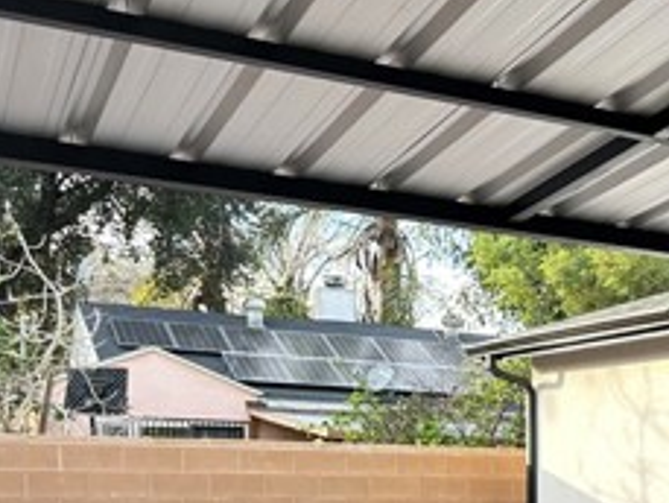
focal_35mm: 67
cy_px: 567
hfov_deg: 25.2
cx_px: 859
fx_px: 1296
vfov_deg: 20.8
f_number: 1.78
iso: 80
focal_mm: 6.86
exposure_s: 1/131
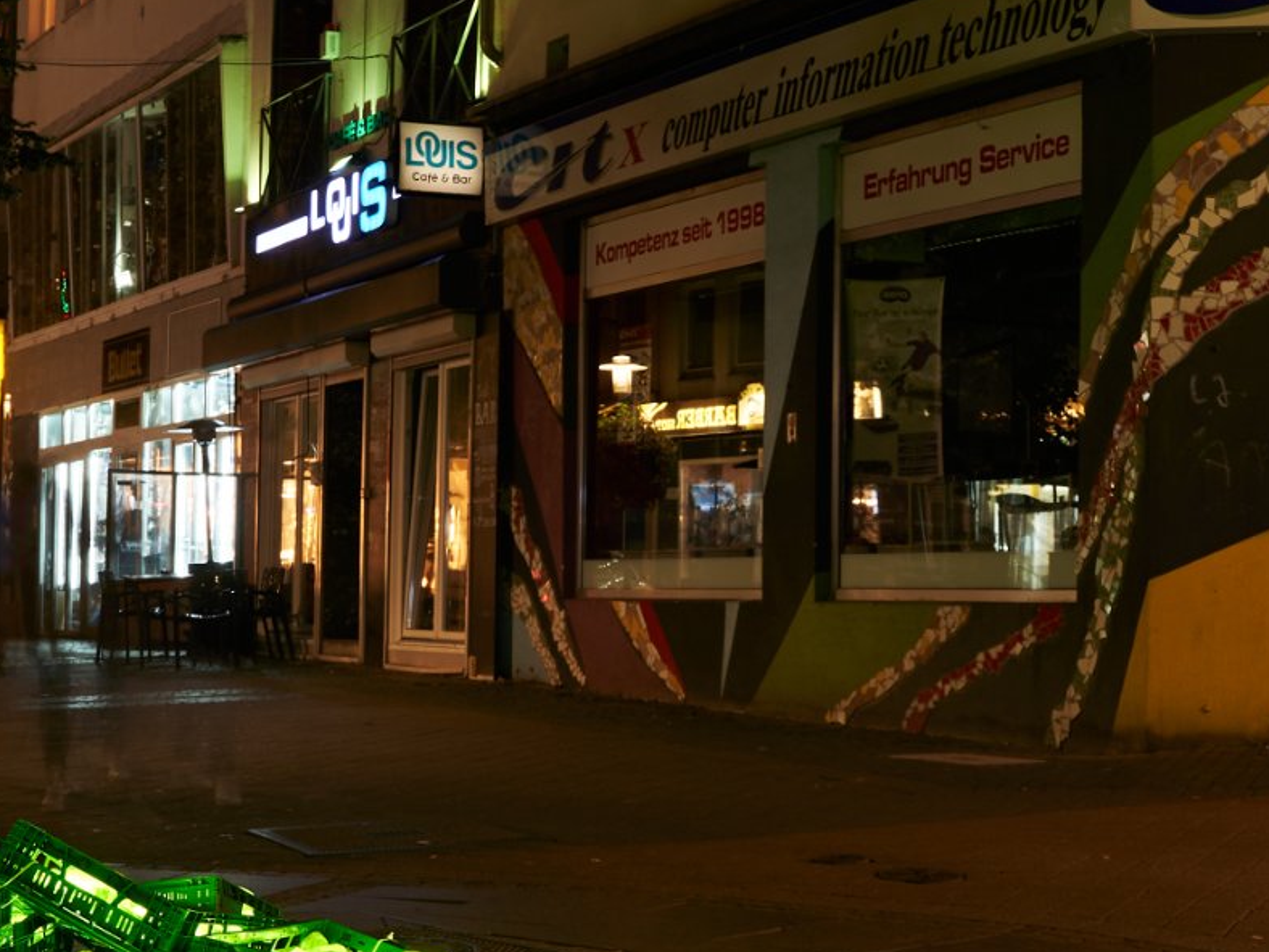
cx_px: 841
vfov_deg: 19.6
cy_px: 635
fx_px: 2749
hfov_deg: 25.9
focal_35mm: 75
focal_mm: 24
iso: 100
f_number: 8
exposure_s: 2.5
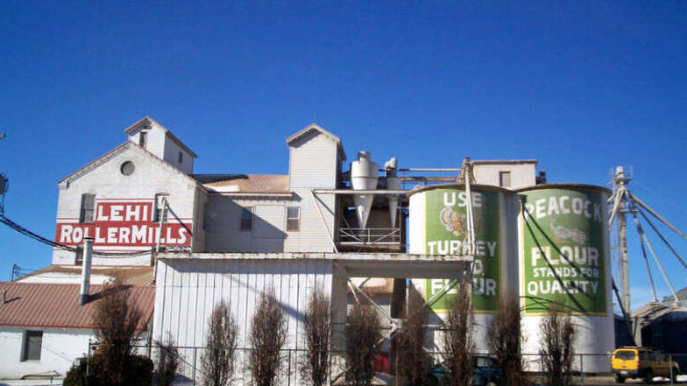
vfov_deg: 29.7
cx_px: 346
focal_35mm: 40
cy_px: 193
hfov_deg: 50.5
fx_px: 729
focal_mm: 5.9
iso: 100
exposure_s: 1/1176
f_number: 4.5
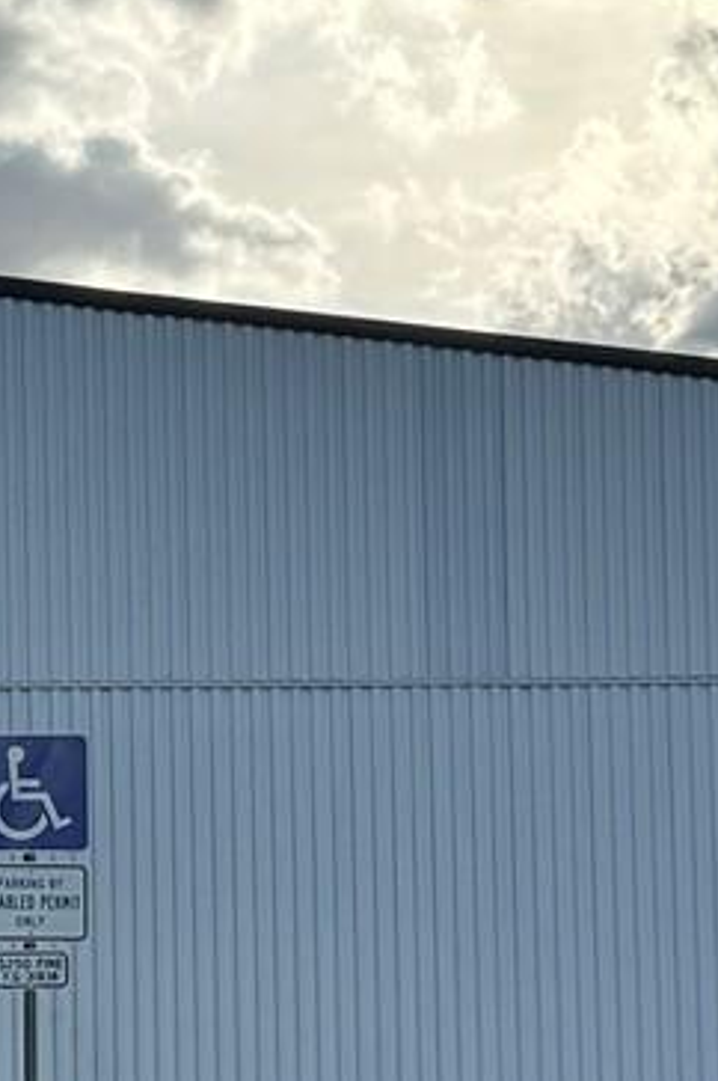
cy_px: 814
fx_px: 3567
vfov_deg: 17.1
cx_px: 80
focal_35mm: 119
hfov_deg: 11.4
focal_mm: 5.7
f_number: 1.5
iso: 50
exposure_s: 1/7463
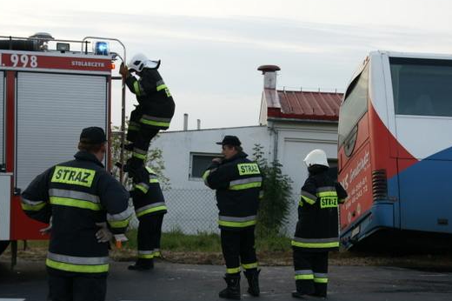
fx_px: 602
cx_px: 240
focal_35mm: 48
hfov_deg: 41.1
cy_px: 172
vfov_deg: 28.0
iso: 200
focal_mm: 26
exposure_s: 1/60
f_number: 3.5
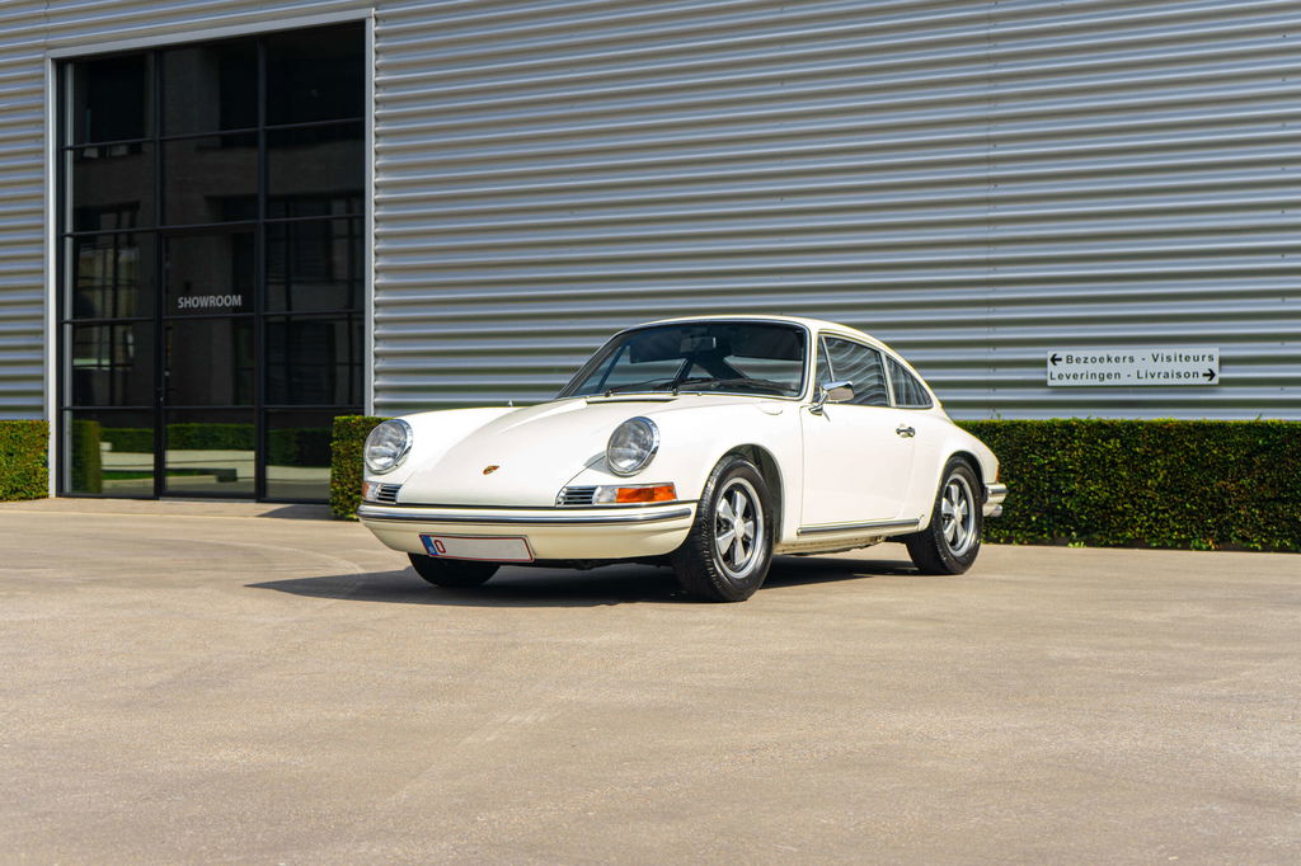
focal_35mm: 55
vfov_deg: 24.6
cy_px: 433
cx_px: 650
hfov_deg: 36.3
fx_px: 1987
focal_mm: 55
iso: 64
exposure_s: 1/200
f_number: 5.6
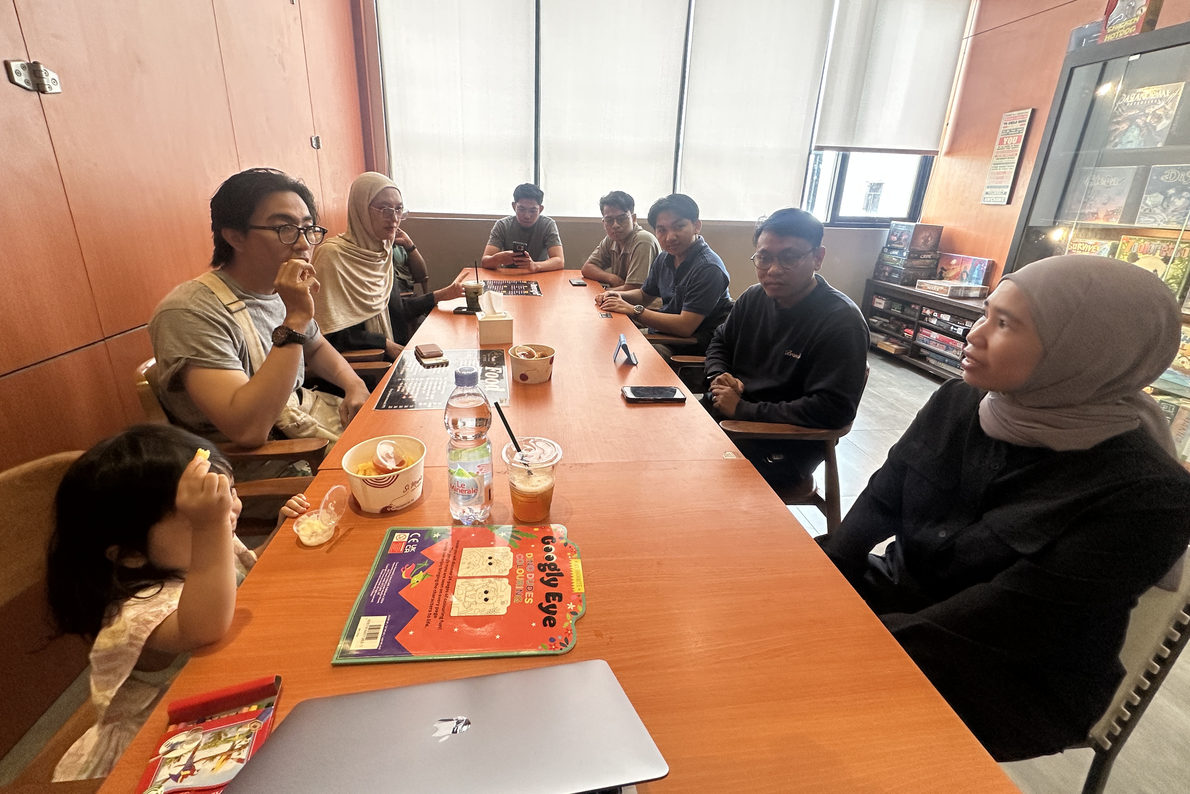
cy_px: 348
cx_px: 578
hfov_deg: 100.4
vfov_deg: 77.0
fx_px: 496
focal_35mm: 15
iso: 200
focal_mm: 2.22
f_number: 2.2
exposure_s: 1/100
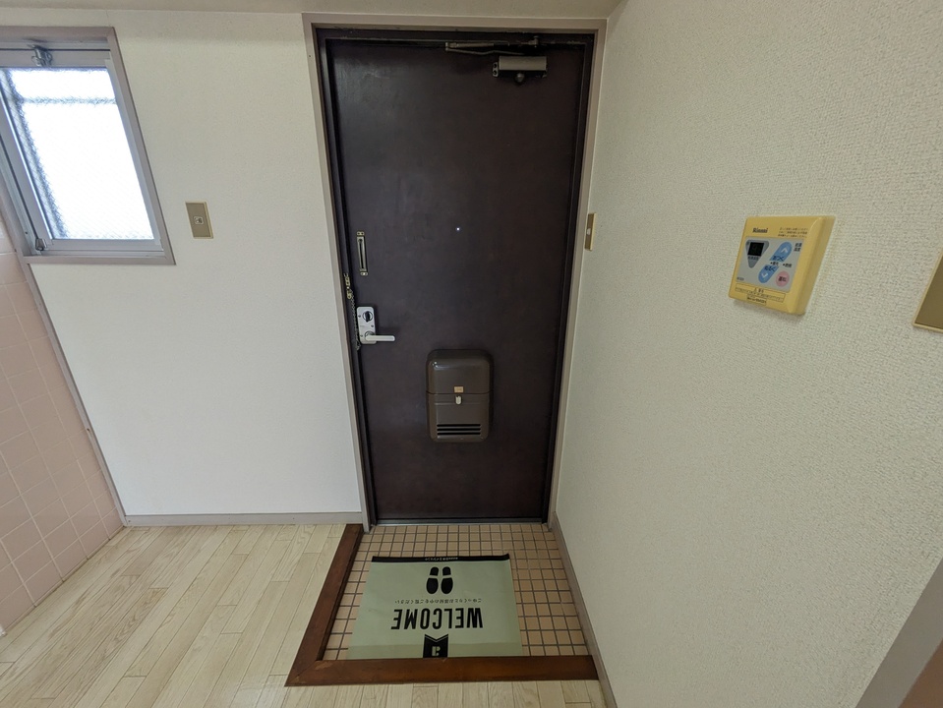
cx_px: 472
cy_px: 354
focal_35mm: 14
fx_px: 382
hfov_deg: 102.0
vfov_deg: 85.7
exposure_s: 1/24
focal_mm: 1.83
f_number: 2.2
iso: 69
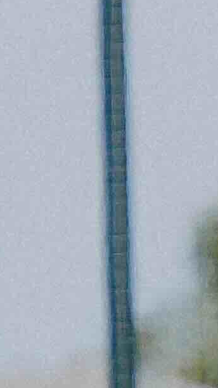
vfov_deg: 0.3
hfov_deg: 0.2
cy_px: 1243
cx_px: 1297
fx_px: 63393
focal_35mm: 6173
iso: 250
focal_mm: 600
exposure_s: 1/1000
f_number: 6.3
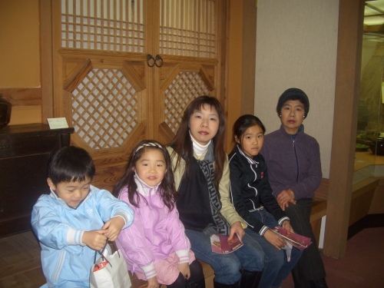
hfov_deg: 52.6
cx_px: 192
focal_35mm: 35
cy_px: 144
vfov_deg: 40.7
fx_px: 388
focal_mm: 5.8
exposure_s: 1/60
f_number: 2.6
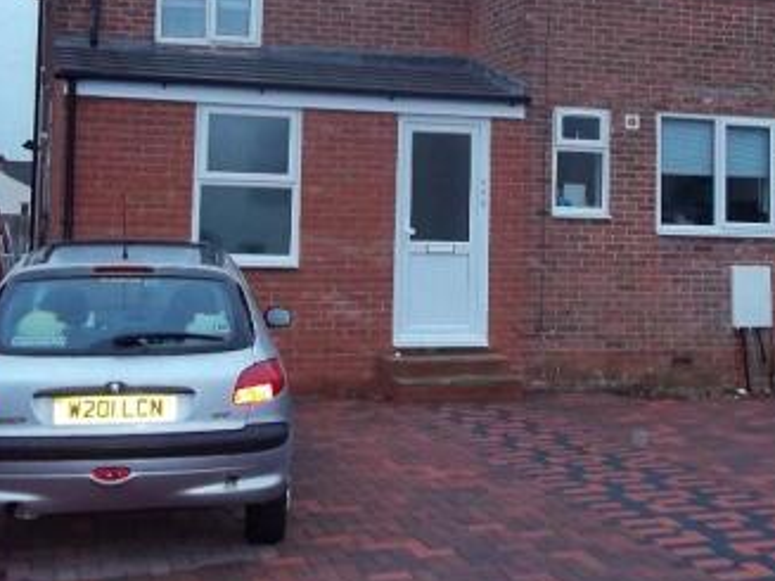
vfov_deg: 25.3
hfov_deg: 33.6
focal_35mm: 57
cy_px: 146
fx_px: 1276
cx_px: 478
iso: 160
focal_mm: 5.7
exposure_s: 1/50
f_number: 2.9
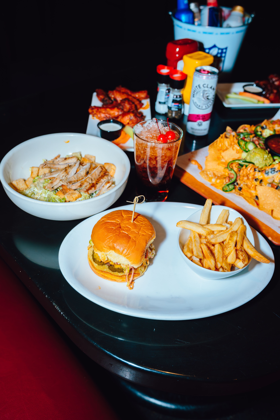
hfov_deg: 36.9
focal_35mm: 36
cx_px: 140
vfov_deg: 53.1
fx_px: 420
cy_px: 210
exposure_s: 1/160
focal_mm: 36
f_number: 5
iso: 800
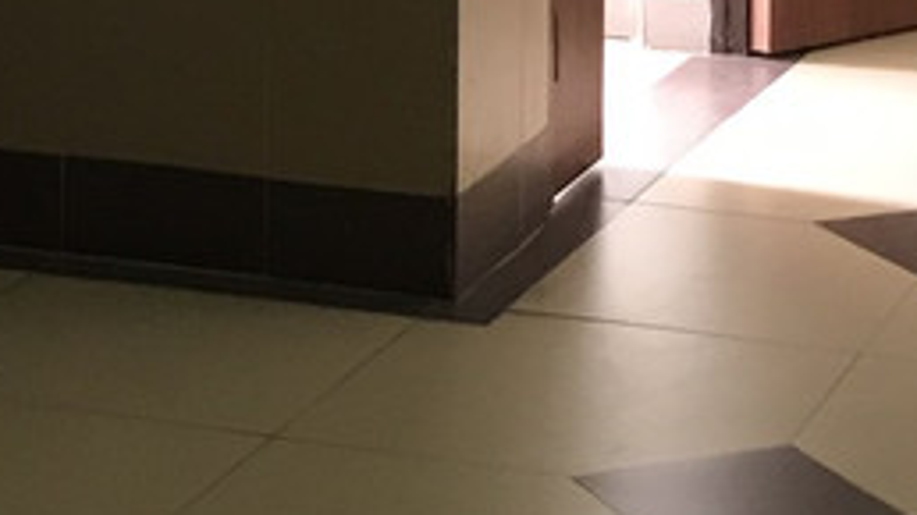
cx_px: 336
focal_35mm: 126
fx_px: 3063
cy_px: -291
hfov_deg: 17.0
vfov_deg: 9.3
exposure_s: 1/10
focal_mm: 3.99
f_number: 1.8
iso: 100
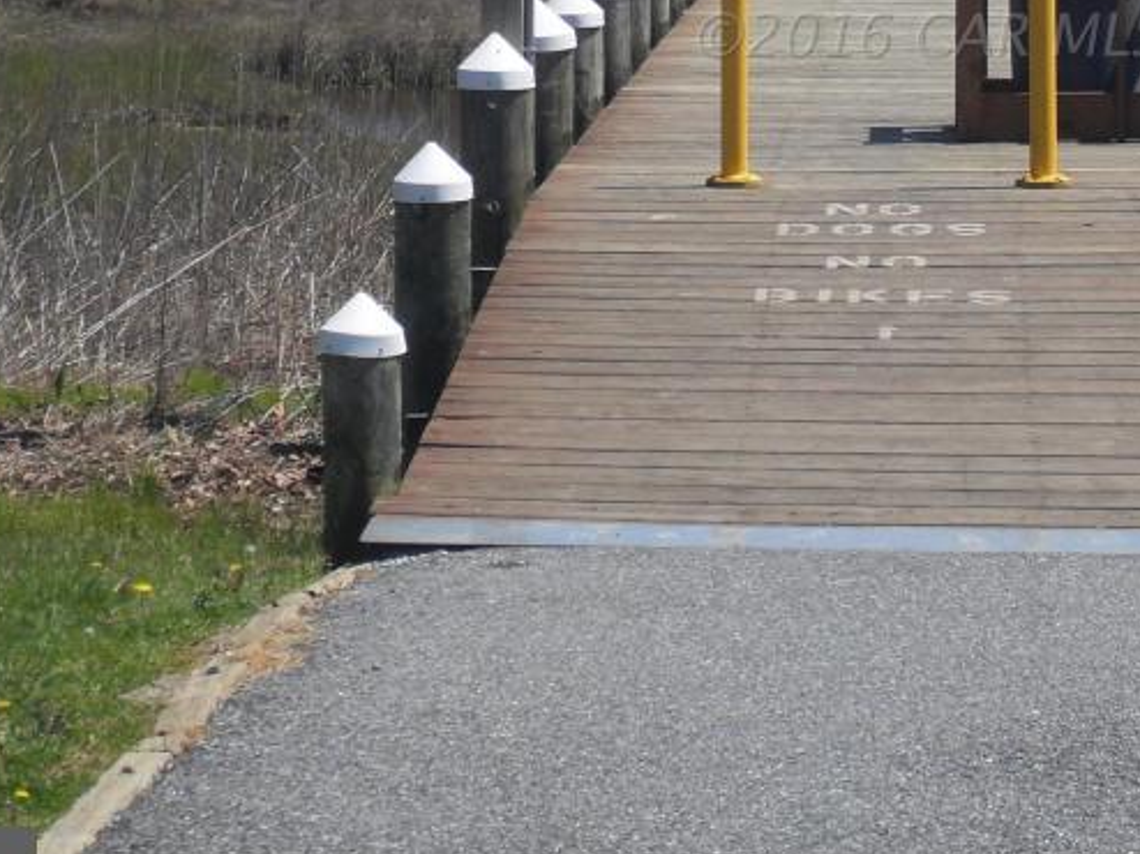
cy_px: 35
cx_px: 930
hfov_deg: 11.7
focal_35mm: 168
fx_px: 5530
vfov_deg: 8.8
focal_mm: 13.5
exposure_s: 1/125
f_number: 10.8
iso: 80
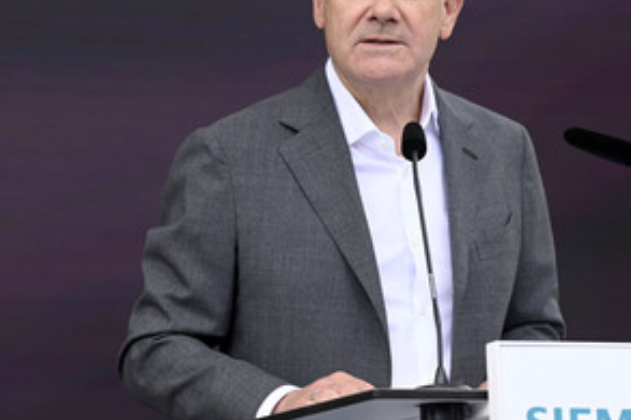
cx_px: 415
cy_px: 168
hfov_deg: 7.1
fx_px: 5115
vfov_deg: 4.7
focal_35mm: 292
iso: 400
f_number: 4.5
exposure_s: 1/1000
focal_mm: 190
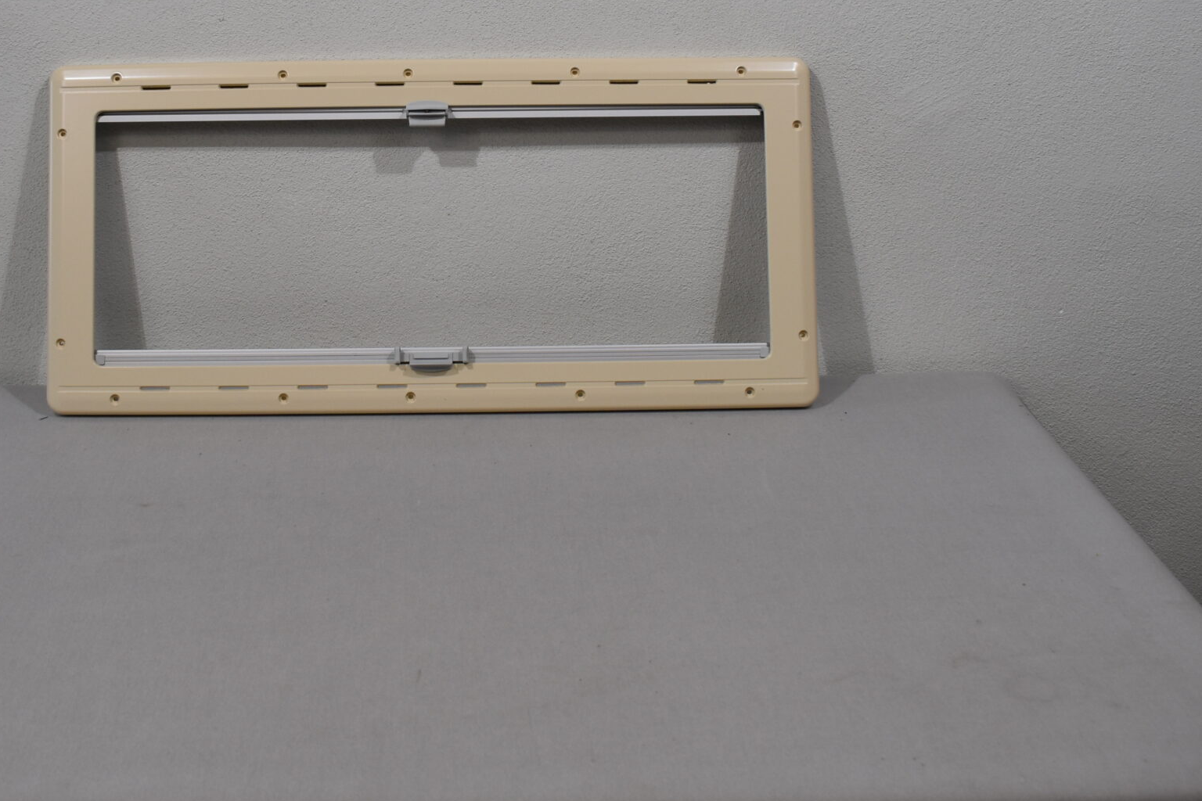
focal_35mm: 50
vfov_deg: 26.4
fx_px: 1669
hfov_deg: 39.4
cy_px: 138
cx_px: 454
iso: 250
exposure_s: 1/125
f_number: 5.6
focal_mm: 20
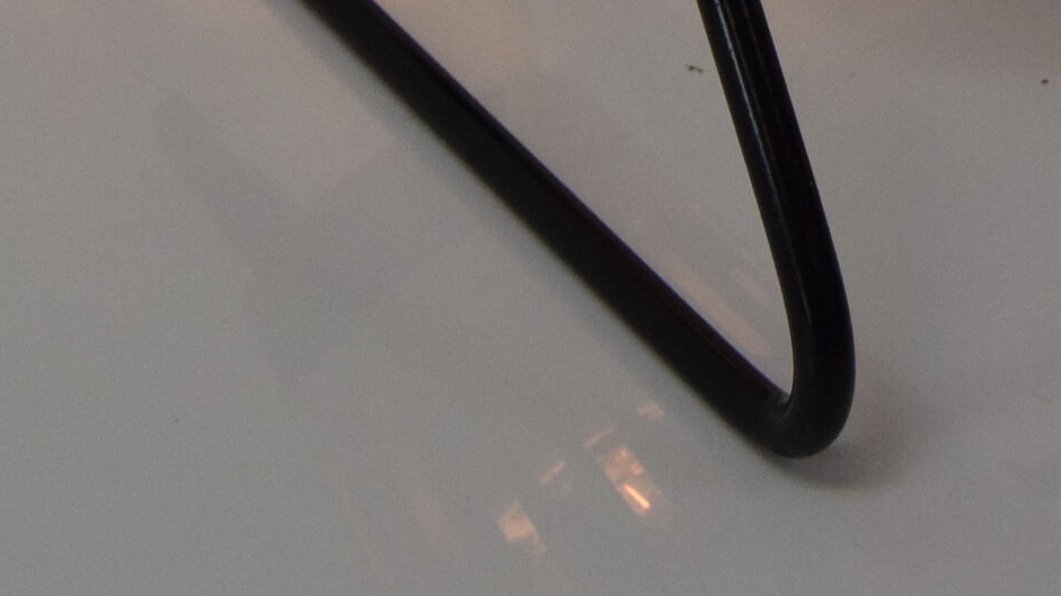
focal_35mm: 120
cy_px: -513
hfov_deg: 17.6
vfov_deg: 9.6
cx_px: 971
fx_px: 3376
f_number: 10
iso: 1600
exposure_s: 1/400
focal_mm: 24
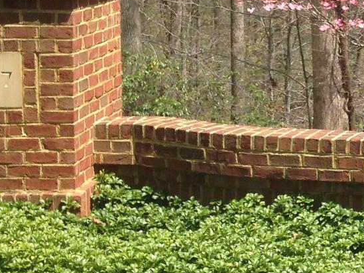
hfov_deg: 15.3
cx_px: 462
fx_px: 1294
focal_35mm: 123
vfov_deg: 12.0
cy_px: 64
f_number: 2.4
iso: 50
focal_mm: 4.12
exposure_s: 1/797
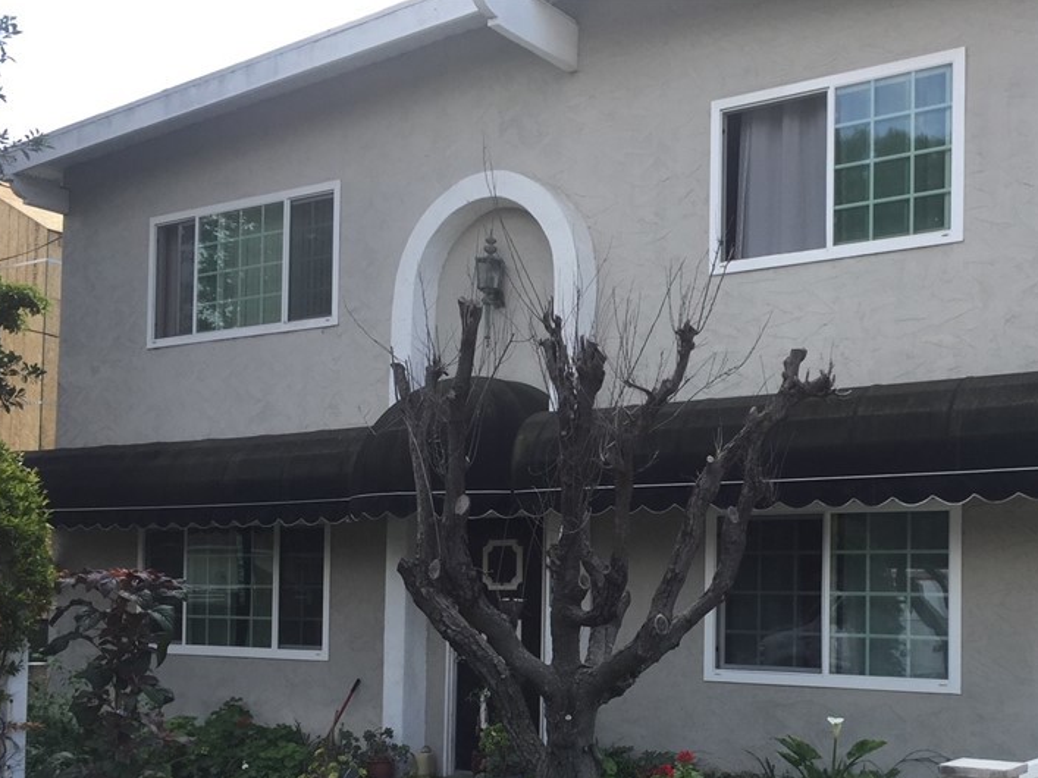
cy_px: 558
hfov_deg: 43.8
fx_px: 1259
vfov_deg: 33.8
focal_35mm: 42
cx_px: 730
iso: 32
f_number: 2.2
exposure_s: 1/599
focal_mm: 4.15
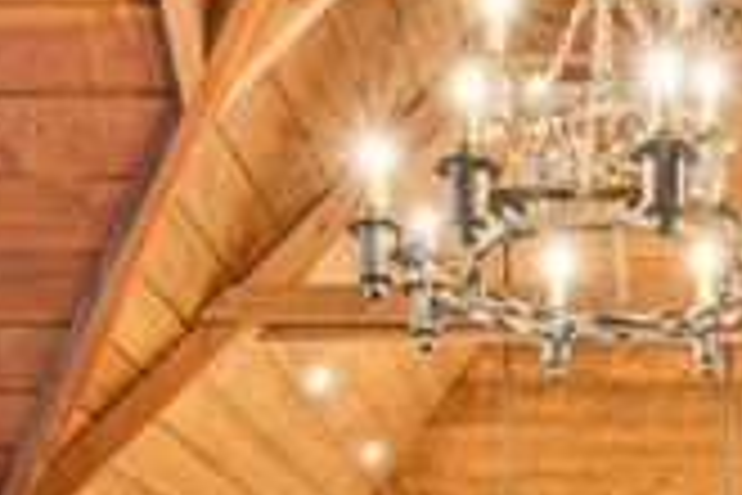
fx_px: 1326
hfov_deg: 30.4
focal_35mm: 64
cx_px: 612
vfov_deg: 18.6
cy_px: 752
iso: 100
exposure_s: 4
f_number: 13
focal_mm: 16.6
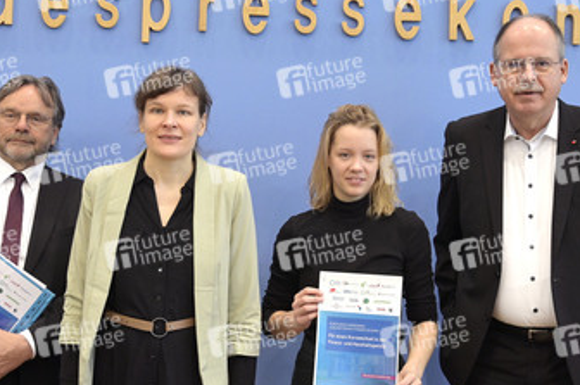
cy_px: 207
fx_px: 756
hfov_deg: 42.0
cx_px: 275
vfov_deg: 28.6
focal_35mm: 47
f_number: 5.6
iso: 5000
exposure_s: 1/500
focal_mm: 35
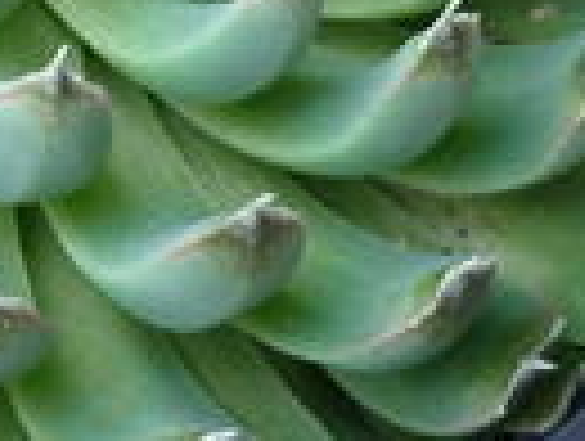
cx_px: -32
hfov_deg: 12.0
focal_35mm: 162
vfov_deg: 8.9
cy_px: -279
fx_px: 2743
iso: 80
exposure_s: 1/100
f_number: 2.8
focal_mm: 5.5
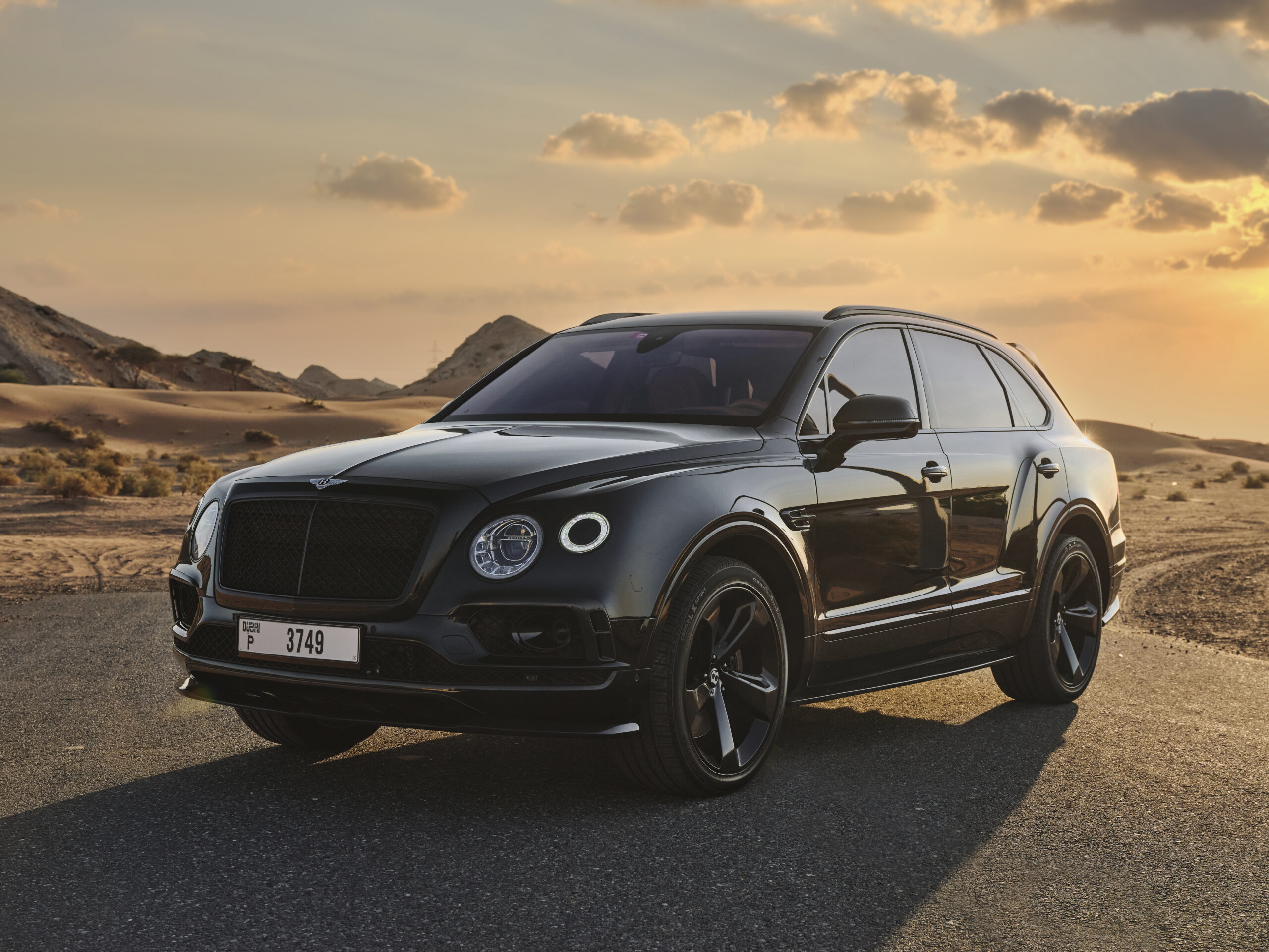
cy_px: 476
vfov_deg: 28.6
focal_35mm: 51
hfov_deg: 37.5
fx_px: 1870
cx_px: 634
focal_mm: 64
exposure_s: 1/640
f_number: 8
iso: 800
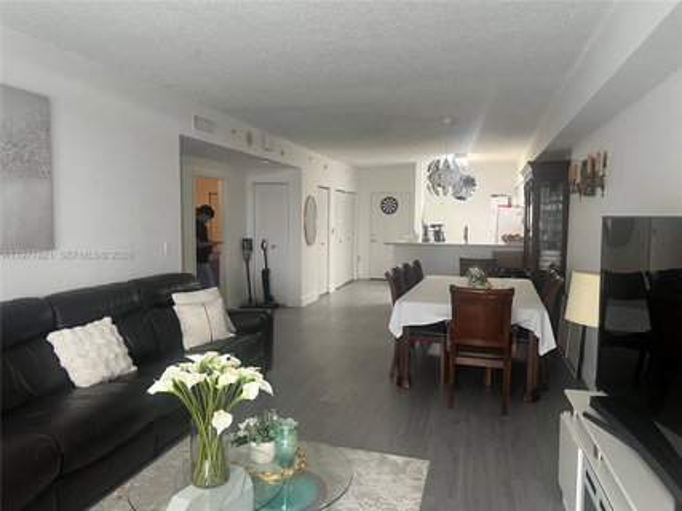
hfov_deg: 67.3
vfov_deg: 53.0
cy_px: 256
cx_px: 341
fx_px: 512
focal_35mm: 26
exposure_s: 1/60
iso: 200
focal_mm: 5.7
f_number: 1.5
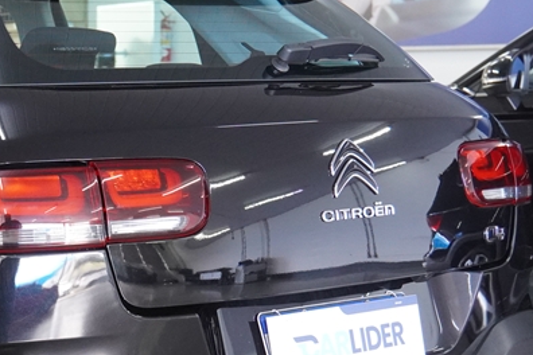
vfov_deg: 14.6
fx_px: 1377
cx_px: -20
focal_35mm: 93
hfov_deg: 21.0
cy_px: 298
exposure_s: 1/160
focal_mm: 24
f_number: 2.8
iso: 1600
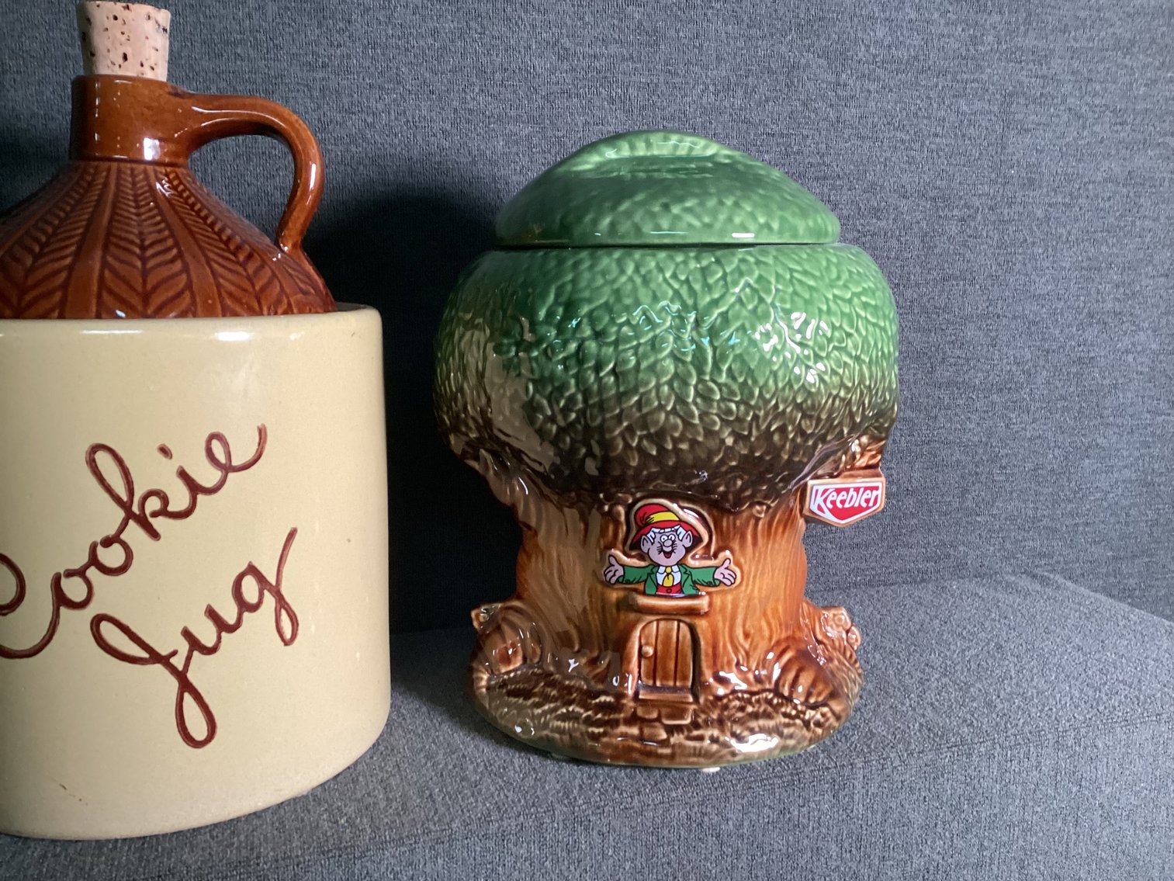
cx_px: 587
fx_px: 1051
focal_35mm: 31
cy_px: 440
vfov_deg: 45.4
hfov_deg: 58.3
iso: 320
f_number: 2.4
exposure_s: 1/60
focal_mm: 3.3
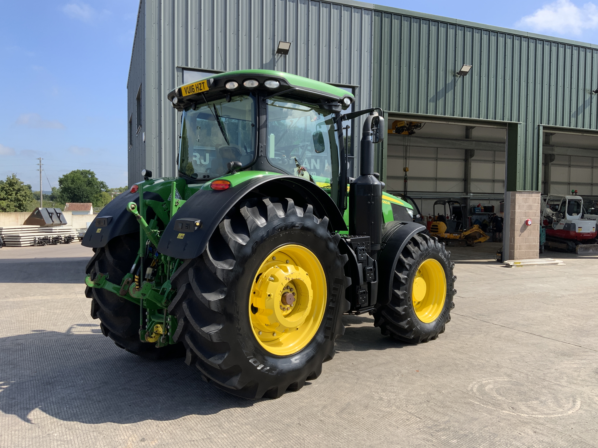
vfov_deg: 48.2
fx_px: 501
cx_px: 299
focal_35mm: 29
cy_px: 224
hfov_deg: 61.7
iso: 16
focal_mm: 3
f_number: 1.8
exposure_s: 1/1055
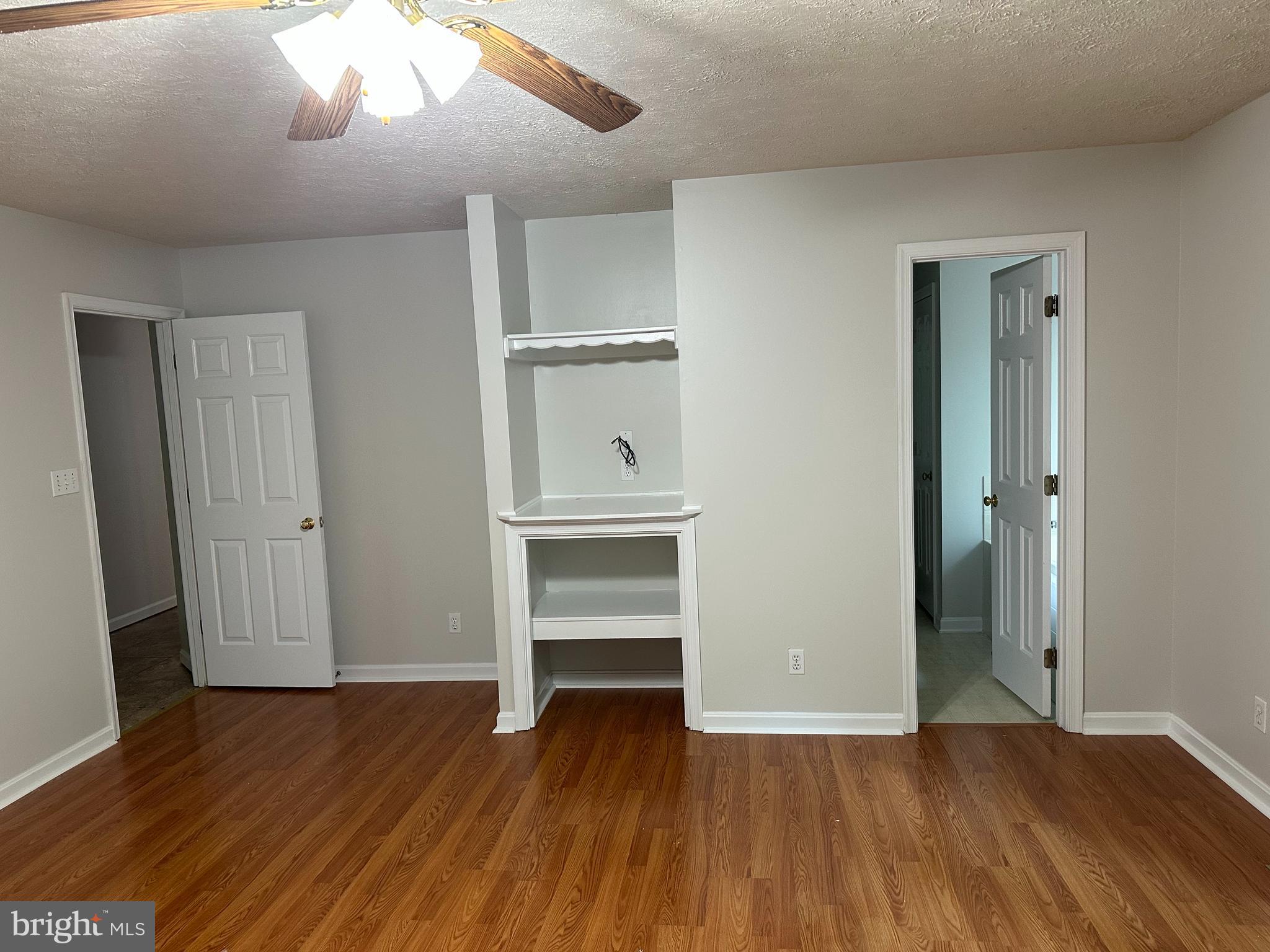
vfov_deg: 56.8
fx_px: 881
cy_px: 476
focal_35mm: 24
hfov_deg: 71.6
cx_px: 635
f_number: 1.78
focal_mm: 6.86
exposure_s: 1/60
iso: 250
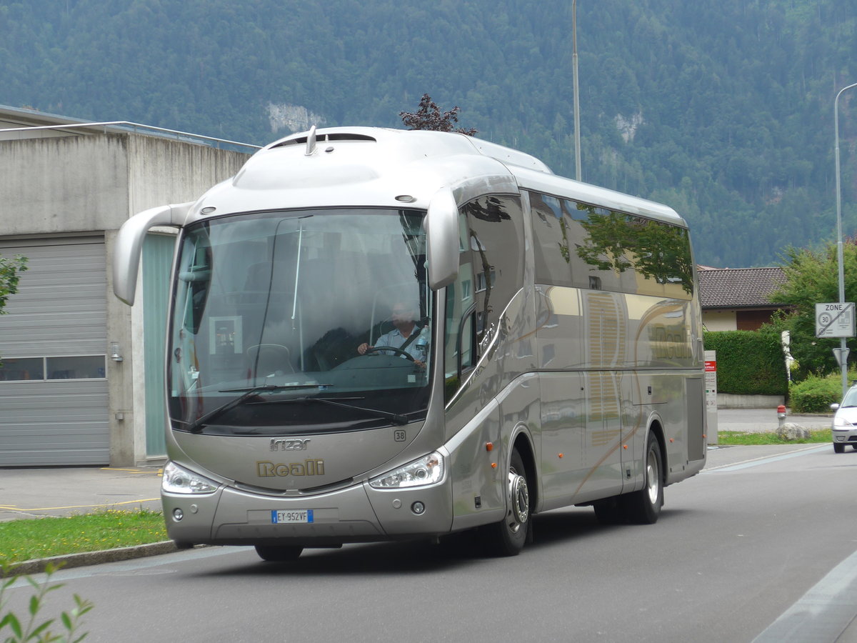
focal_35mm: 117
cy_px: 322
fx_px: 2897
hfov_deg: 16.8
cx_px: 428
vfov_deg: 12.7
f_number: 5
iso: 80
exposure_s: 1/250
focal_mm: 22.9
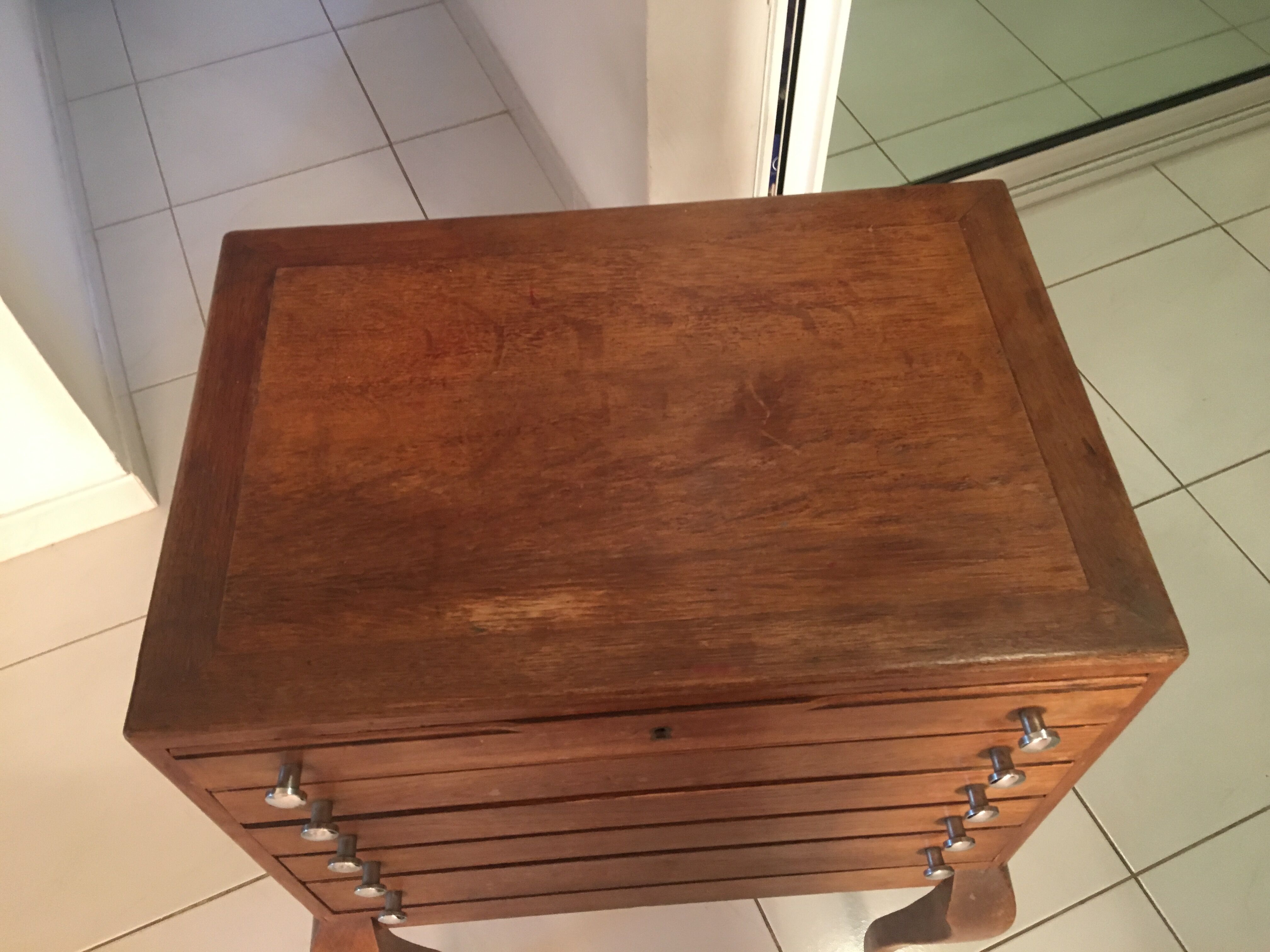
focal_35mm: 29
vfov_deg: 48.2
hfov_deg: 61.7
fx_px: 1064
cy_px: 476
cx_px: 635
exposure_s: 1/20
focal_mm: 4.15
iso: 200
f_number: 2.2
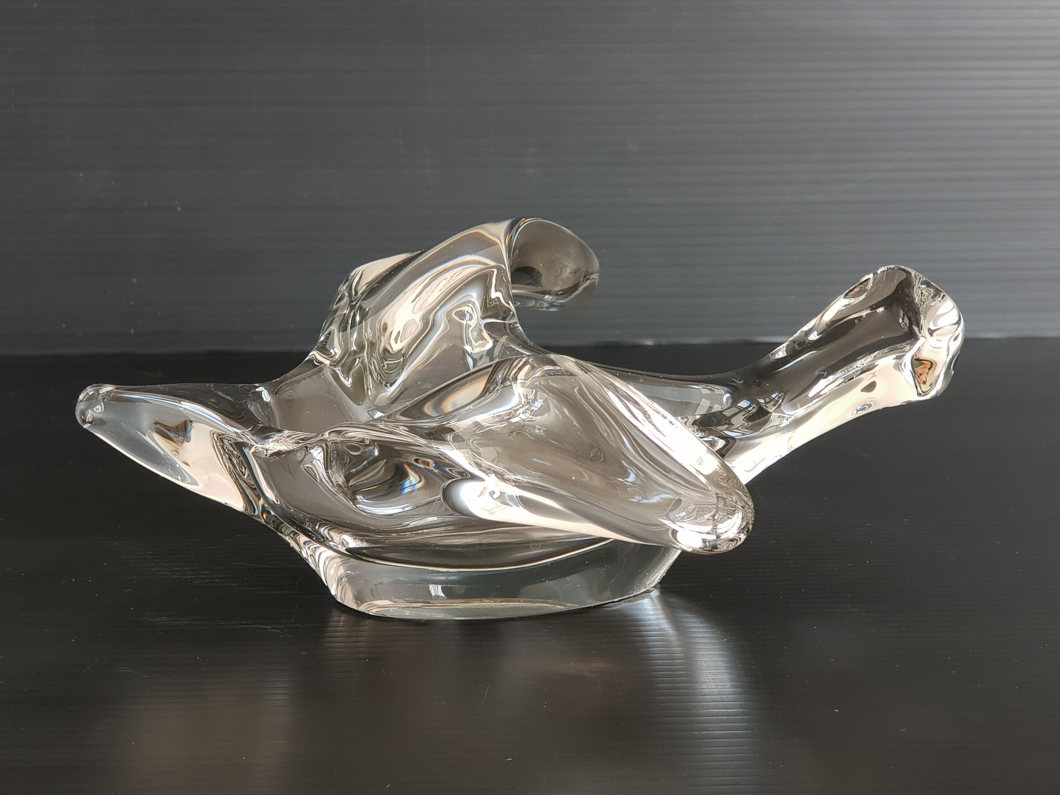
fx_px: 1623
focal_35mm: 53
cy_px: 395
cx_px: 528
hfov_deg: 36.2
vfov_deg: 27.5
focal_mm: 6
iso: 64
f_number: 2.4
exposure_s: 1/33
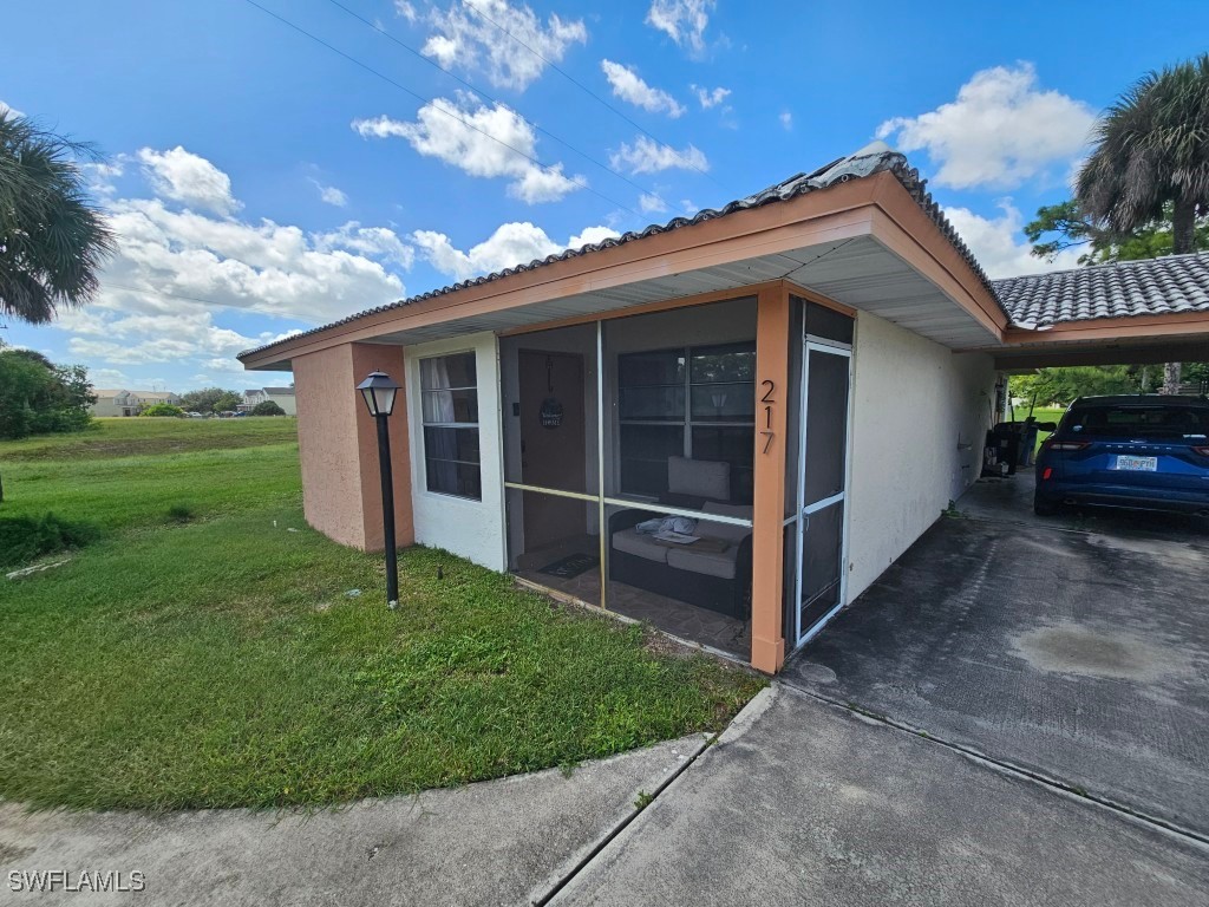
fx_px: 454
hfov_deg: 106.2
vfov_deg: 89.9
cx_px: 604
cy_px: 454
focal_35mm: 13
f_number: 2.2
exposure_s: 1/1488
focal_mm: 2.2
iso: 50
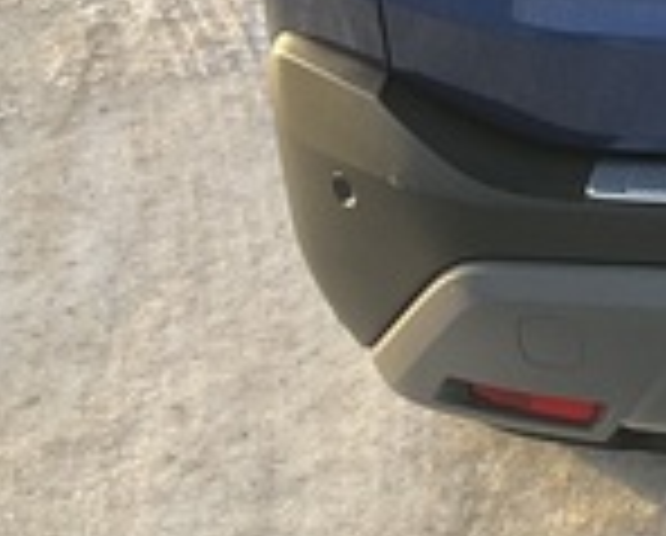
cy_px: -234
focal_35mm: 122
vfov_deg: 12.2
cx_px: 1143
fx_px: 2410
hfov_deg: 14.2
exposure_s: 1/219
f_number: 1.8
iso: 20
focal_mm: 3
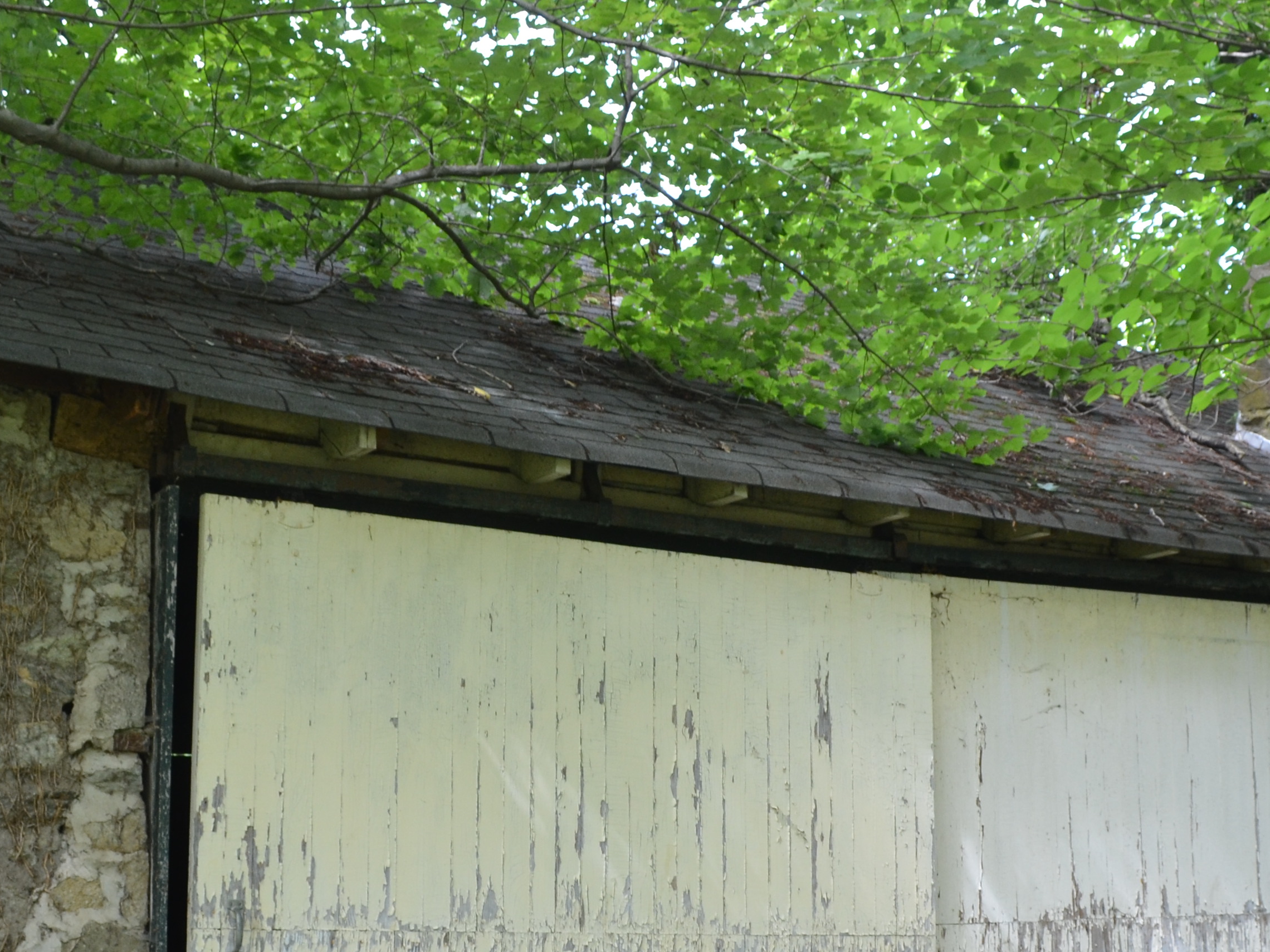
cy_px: 775
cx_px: 681
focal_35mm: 56
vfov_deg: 25.6
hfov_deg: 34.3
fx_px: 2055
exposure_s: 1/125
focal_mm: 18
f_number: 5.6
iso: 400
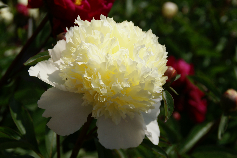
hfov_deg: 22.6
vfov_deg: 15.2
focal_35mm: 90
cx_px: 118
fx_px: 593
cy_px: 79
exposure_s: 1/800
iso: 100
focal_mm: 60
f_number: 5.6
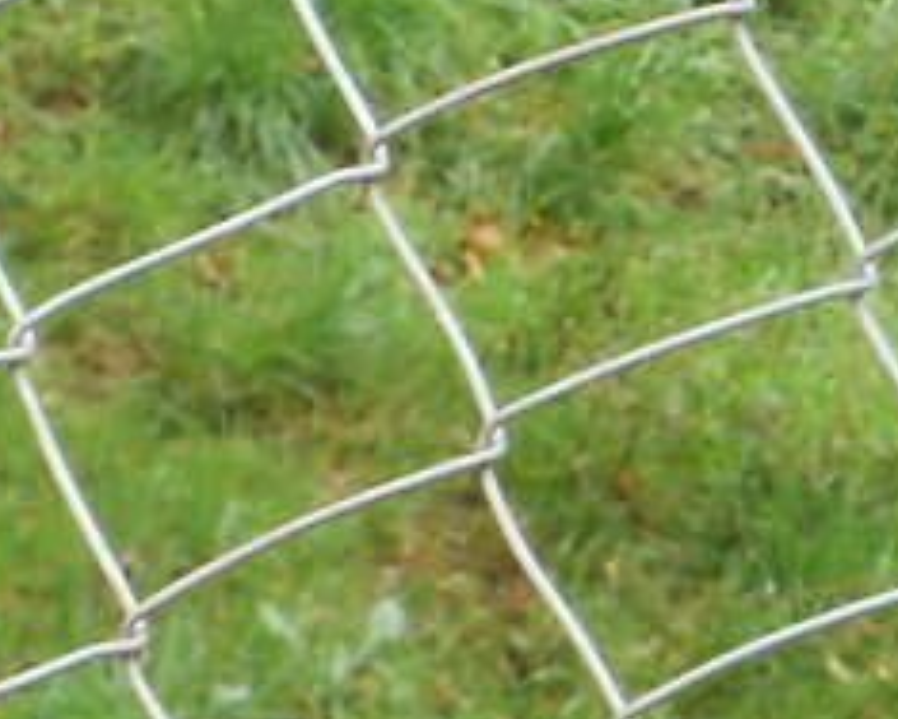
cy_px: -937
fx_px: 17674
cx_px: 2270
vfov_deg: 2.3
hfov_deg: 2.9
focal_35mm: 665
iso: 100
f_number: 5
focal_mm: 17.4
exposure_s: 1/60
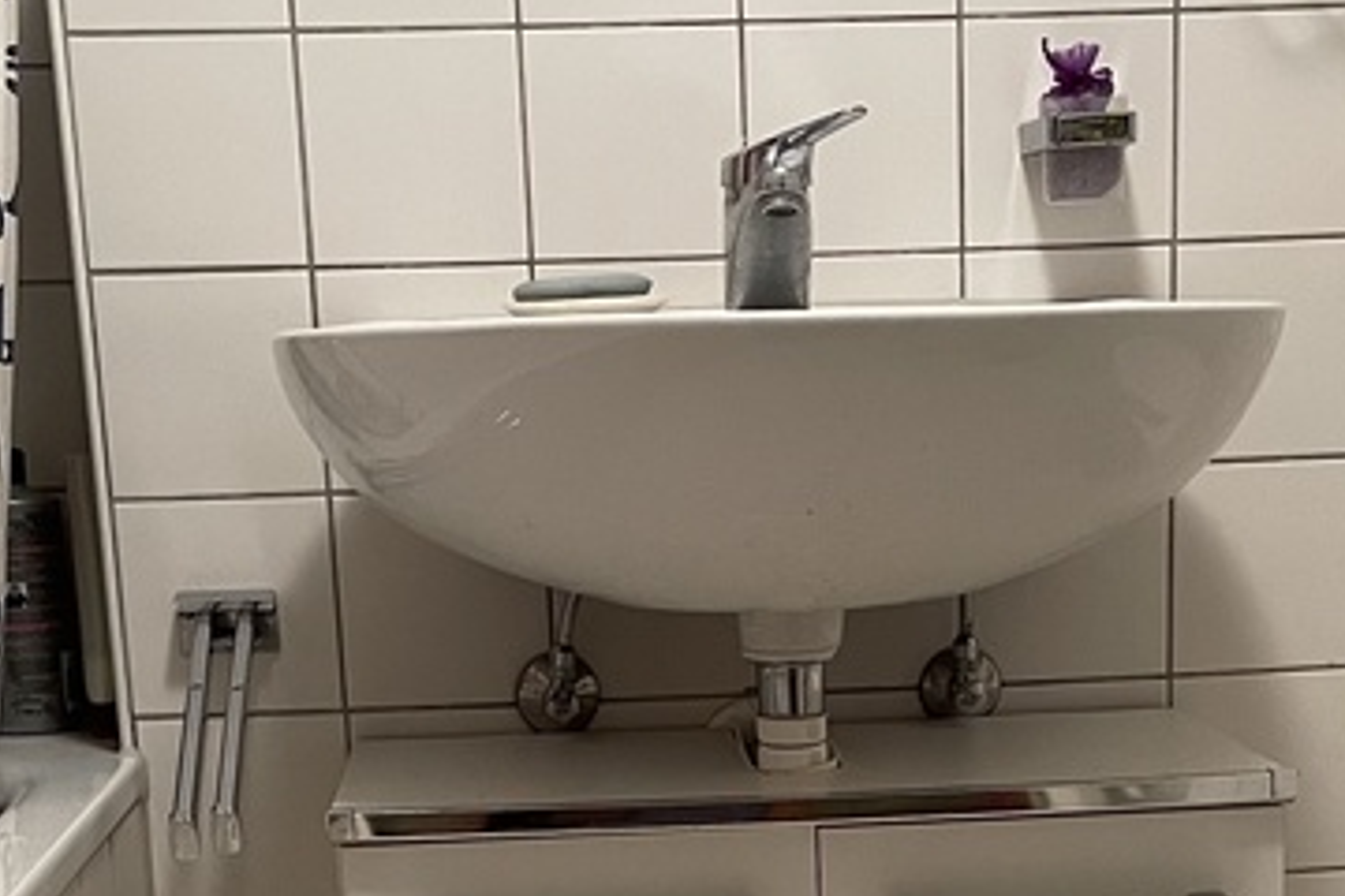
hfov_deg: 26.3
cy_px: 1206
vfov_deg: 16.6
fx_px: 2877
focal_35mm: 77
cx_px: 773
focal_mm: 4.2
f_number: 1.6
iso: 200
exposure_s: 1/50
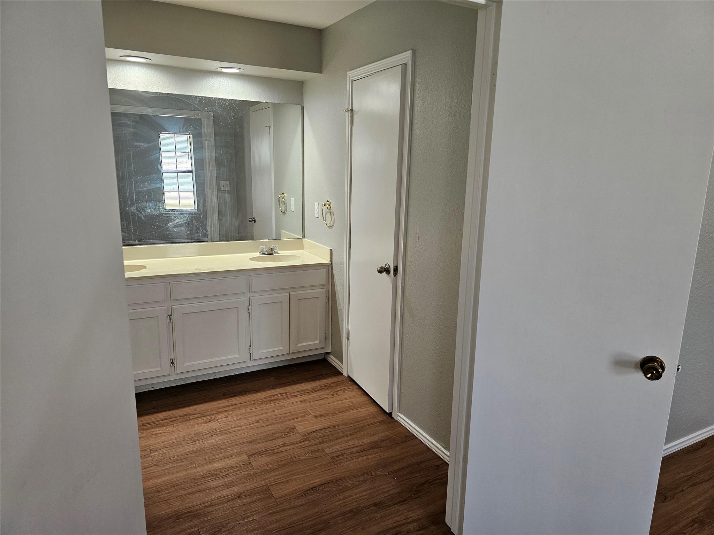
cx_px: 357
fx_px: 474
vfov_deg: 58.9
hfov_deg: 73.9
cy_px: 268
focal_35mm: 23
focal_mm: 6.3
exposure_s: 1/120
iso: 250
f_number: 1.7
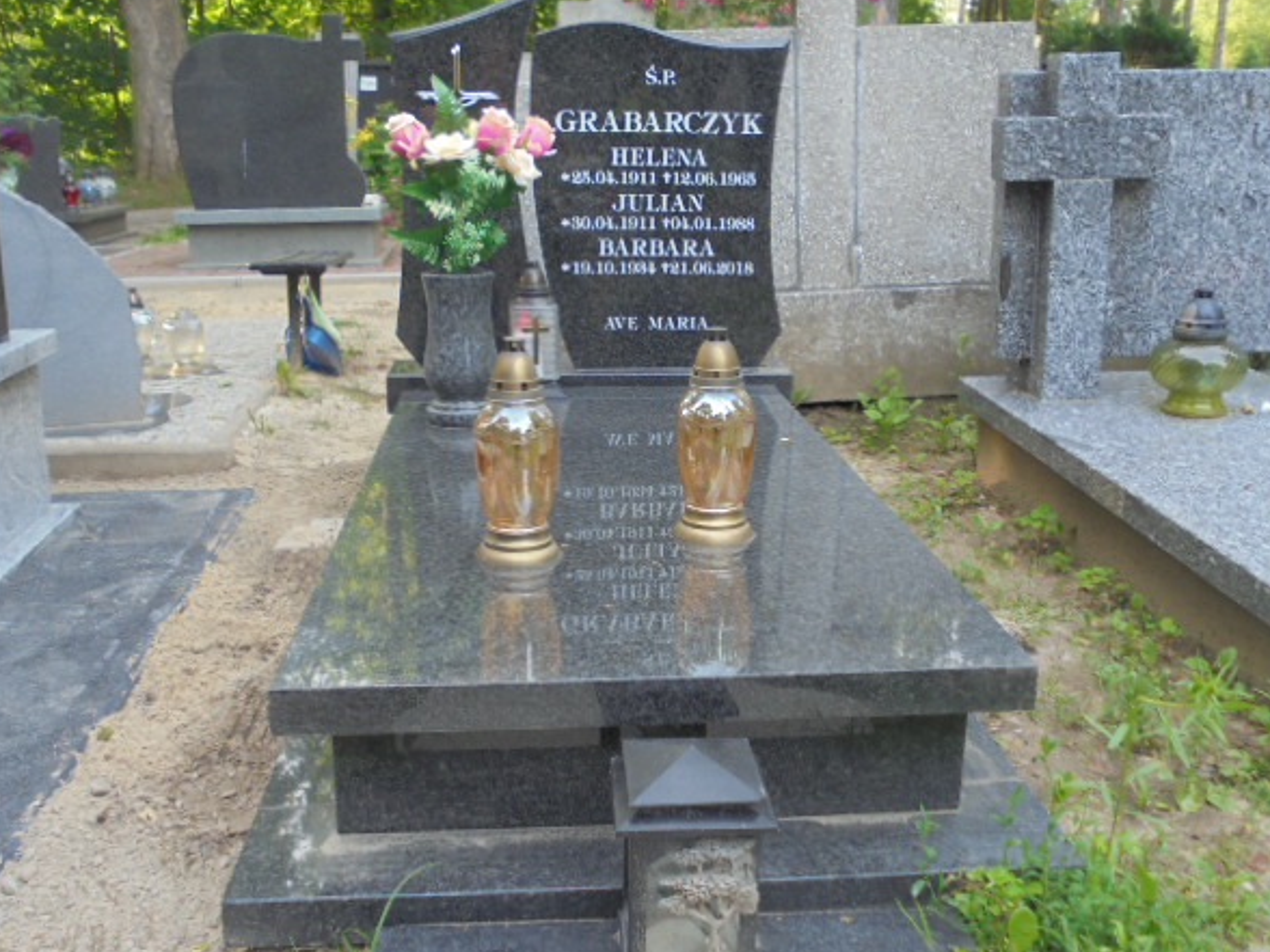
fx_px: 1357
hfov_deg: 50.1
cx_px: 650
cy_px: 484
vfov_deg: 38.7
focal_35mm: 37
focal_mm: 6.1
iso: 100
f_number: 4
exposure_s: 1/30
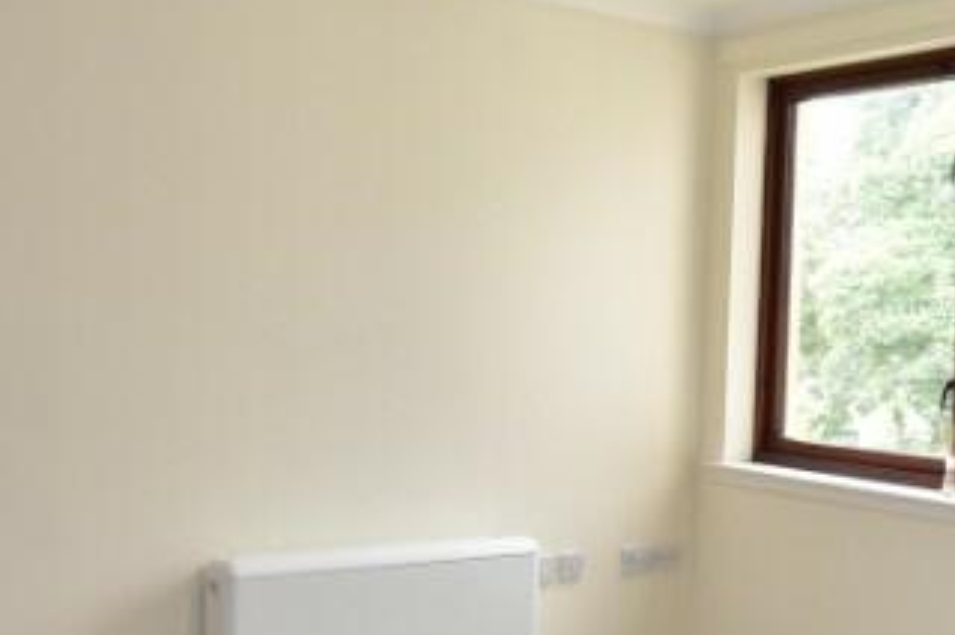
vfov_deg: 28.0
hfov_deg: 40.4
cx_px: 668
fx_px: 1273
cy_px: 362
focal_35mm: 48
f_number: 5
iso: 560
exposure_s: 1/60
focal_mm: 10
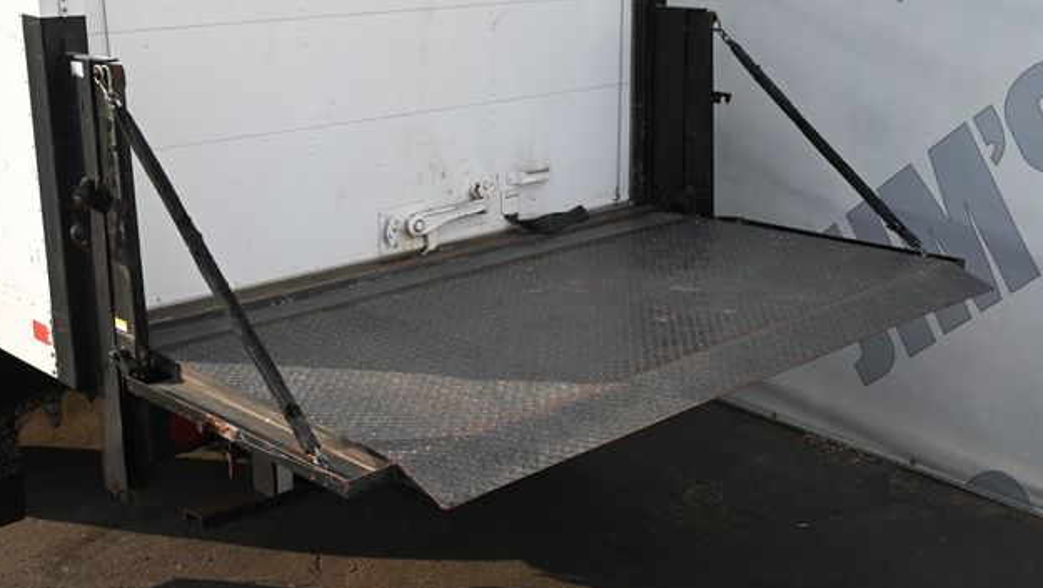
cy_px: 247
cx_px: 522
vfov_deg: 26.5
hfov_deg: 45.5
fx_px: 1245
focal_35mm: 45
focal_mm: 28
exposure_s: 1/250
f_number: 5.6
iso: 200
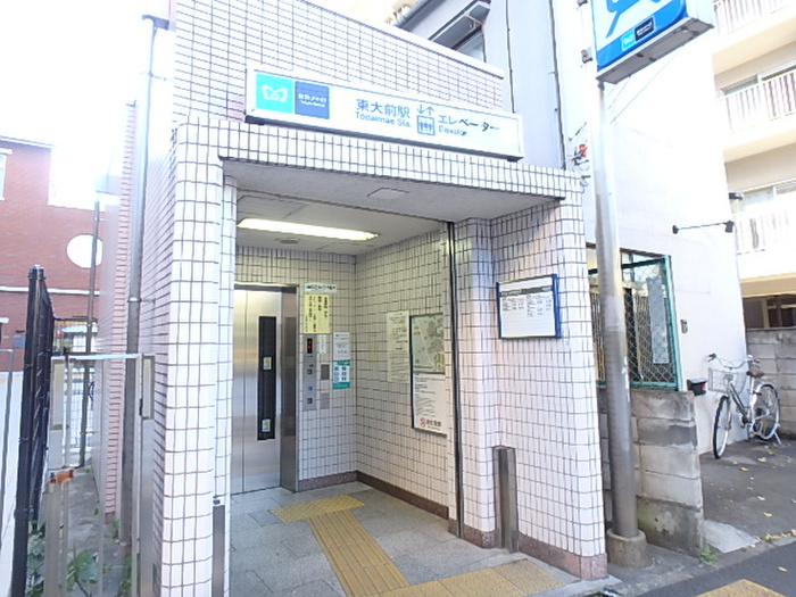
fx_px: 483
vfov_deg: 63.4
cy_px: 298
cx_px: 398
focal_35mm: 21
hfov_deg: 79.0
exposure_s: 1/50
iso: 200
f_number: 3.5
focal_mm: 3.7
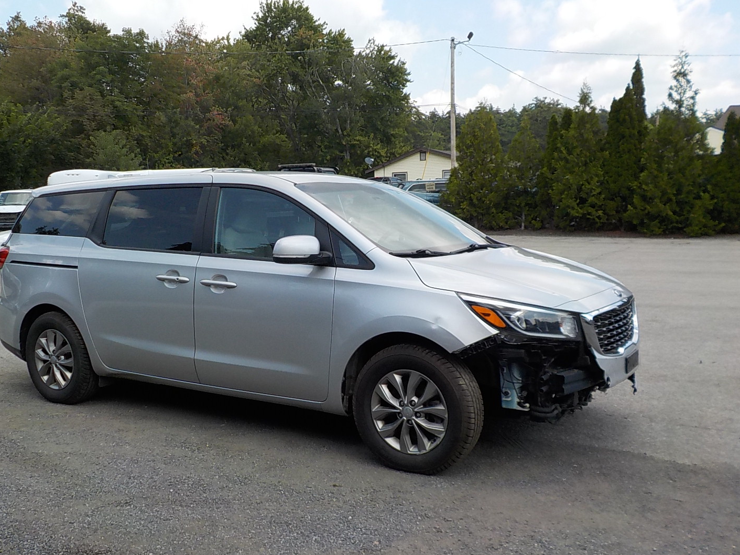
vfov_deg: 41.8
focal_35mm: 34
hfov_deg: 53.9
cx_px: 334
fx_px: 727
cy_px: 276
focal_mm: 4.1
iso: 125
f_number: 3.3
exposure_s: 1/800
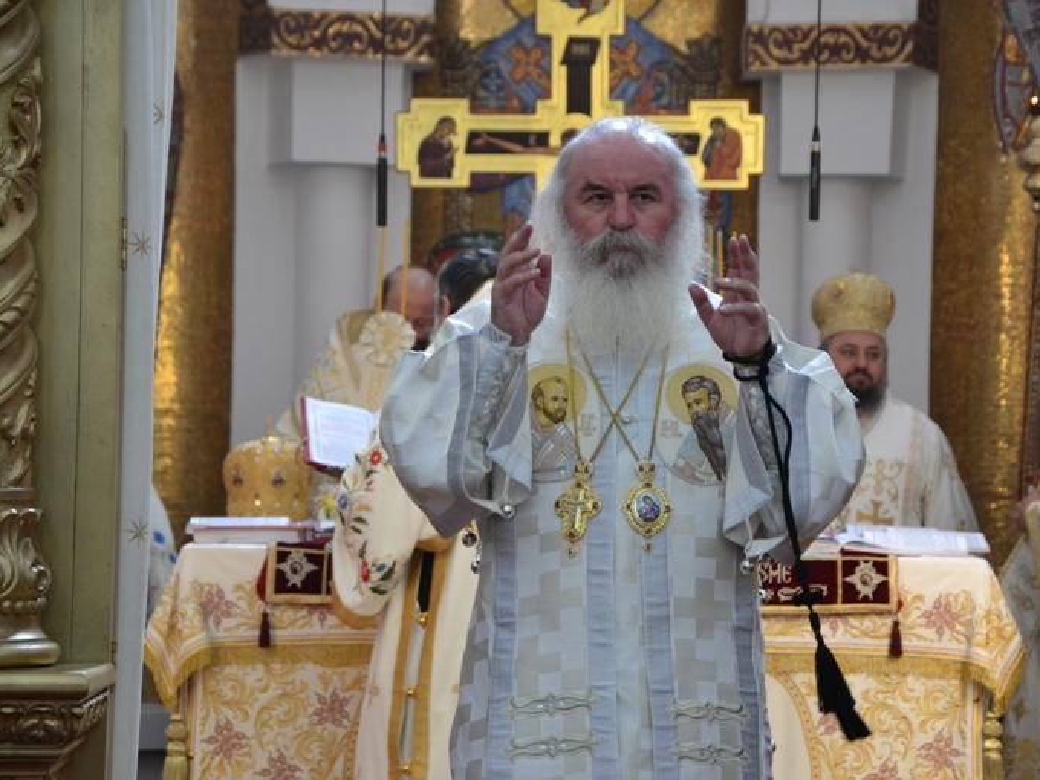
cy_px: 390
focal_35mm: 139
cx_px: 580
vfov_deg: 10.7
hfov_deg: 14.2
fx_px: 4162
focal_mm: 85
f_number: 5.6
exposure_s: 1/60
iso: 1100
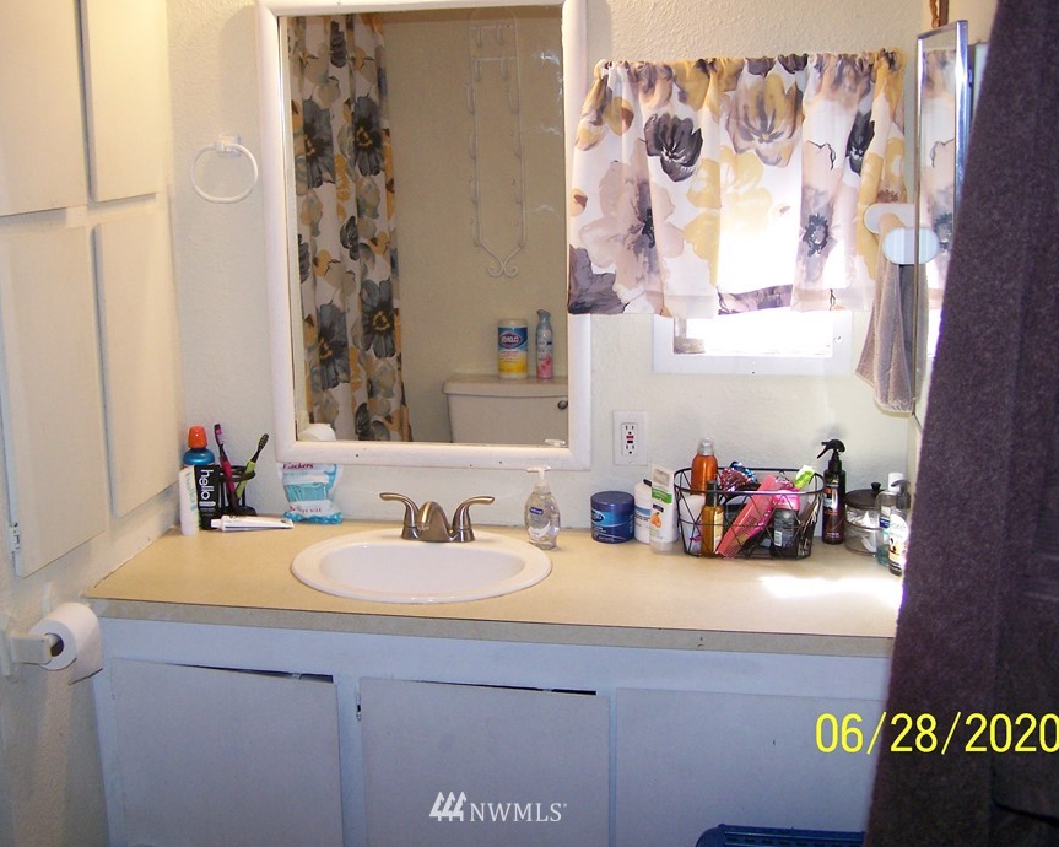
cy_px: 382
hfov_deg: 42.0
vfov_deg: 34.1
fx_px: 1379
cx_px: 499
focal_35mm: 44
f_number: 2.8
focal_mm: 6.3
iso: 160
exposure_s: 1/60
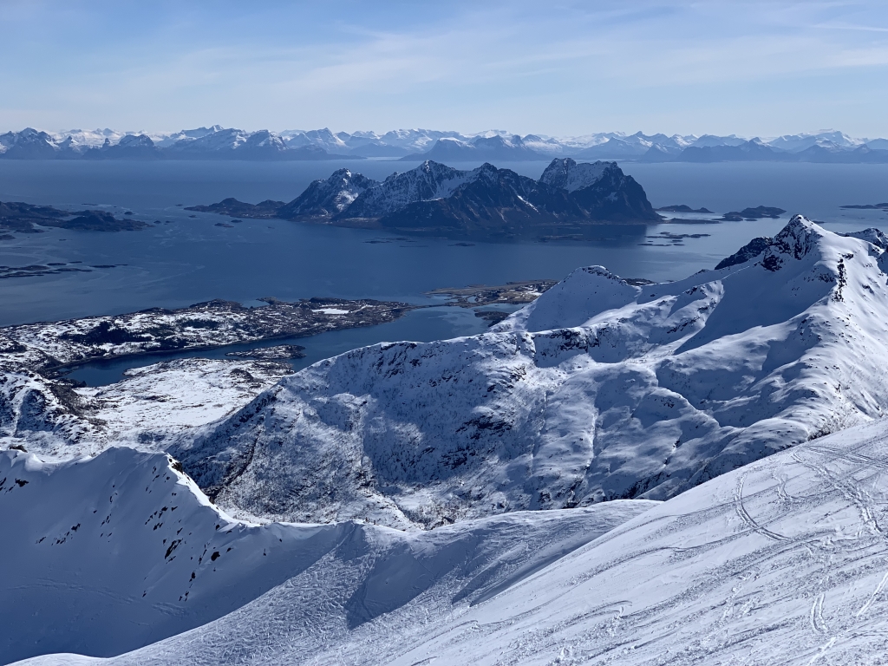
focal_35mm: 52
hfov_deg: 36.8
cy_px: 333
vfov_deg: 28.0
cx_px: 444
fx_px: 1334
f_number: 2.4
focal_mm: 6
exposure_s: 1/2994
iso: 16
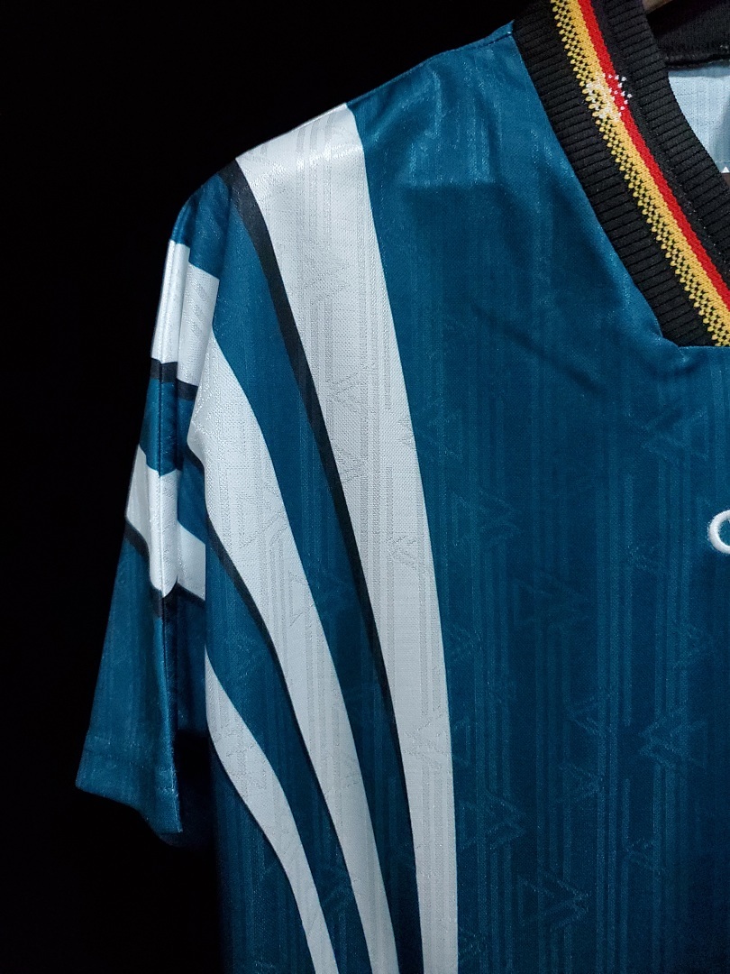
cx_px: 365
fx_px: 731
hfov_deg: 53.1
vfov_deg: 67.3
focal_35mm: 26
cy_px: 487
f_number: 1.5
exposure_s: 1/45
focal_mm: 4.3
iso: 640
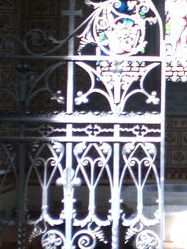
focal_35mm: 122
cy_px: 110
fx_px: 878
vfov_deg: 16.1
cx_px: 251
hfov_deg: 11.8
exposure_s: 1/60
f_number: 3.1
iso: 200
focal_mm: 6.3
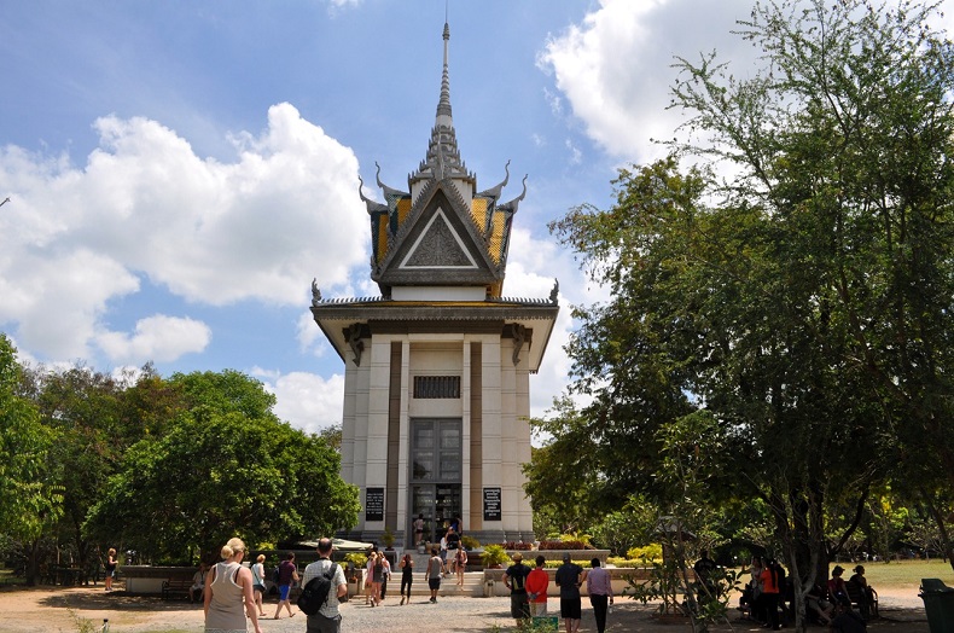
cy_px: 316
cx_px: 477
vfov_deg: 47.8
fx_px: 714
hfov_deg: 67.5
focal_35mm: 27
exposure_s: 1/200
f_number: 14
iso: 200
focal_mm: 18
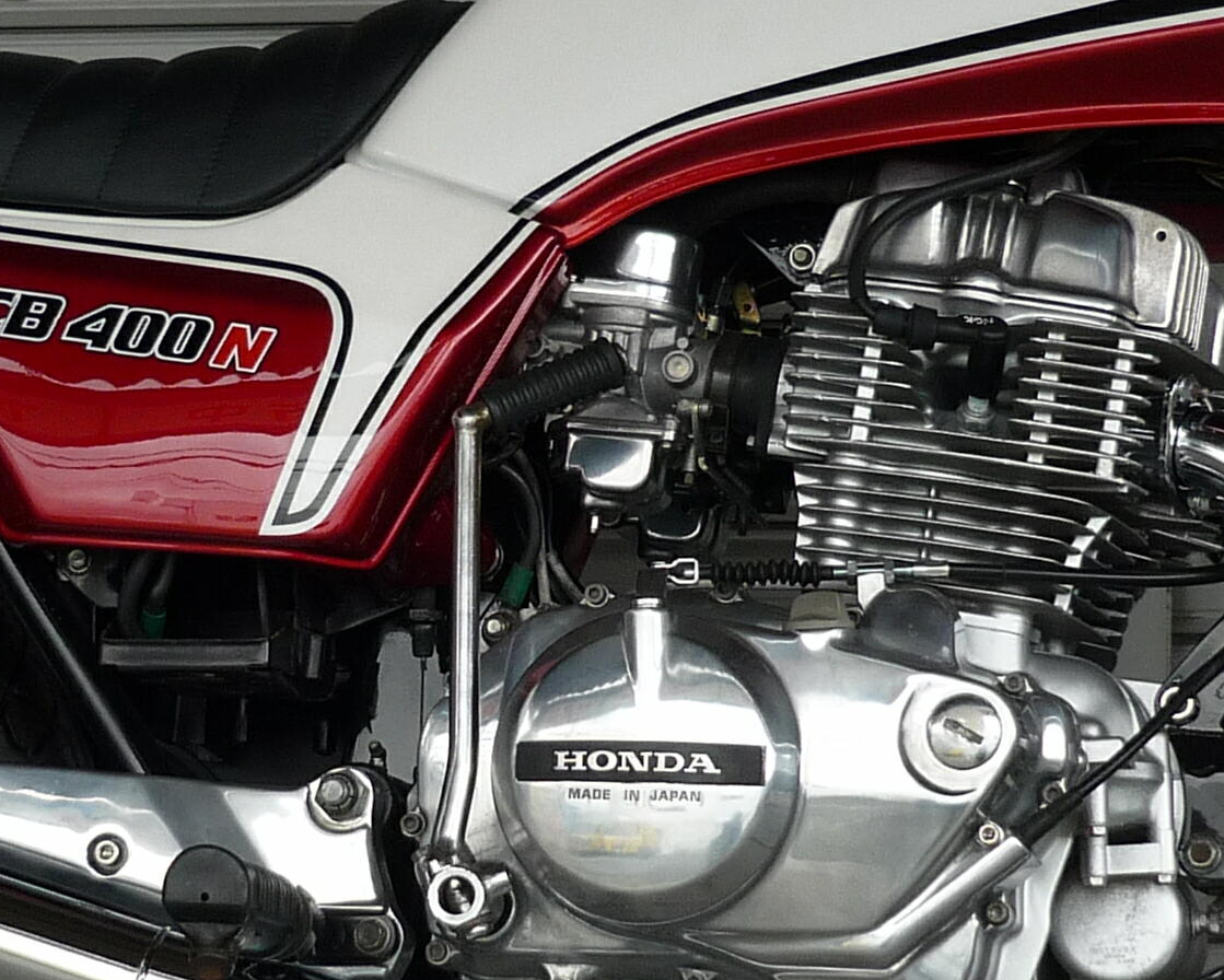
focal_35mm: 125
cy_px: 633
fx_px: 4530
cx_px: 464
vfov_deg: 12.3
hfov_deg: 15.4
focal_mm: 7.2
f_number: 3
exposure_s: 1/200
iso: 100
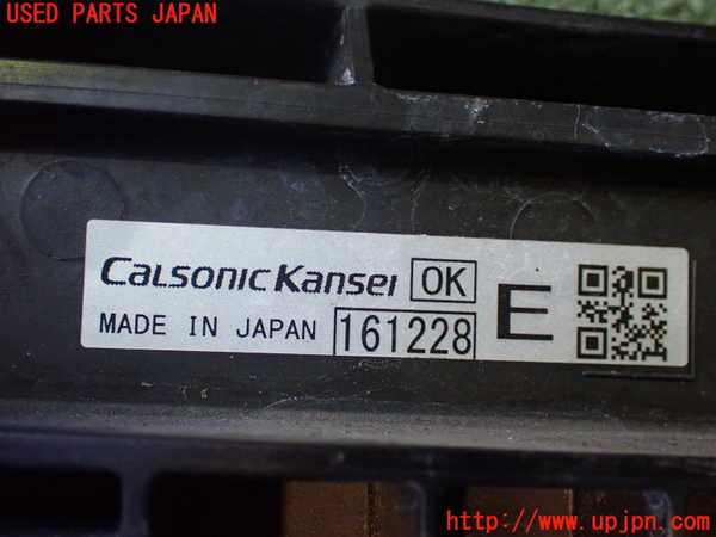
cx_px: 358
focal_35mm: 47
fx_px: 972
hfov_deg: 40.4
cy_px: 268
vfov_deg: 30.9
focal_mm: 8.4
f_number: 3.1
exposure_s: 1/60
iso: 800
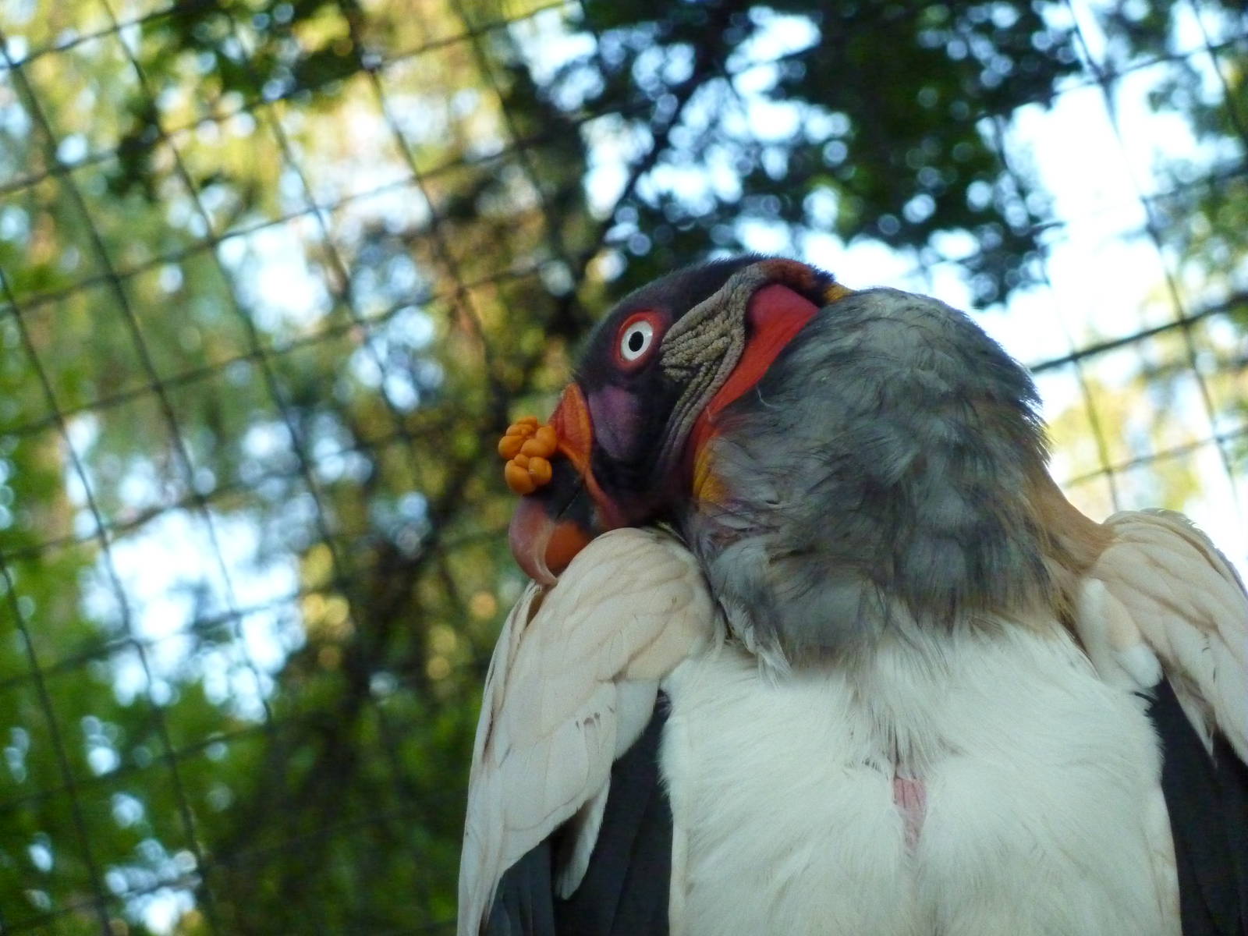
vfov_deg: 5.0
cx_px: 624
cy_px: 468
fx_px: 10816
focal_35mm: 300
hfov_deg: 6.6
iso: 800
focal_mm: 49.2
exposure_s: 1/200
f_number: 4.9
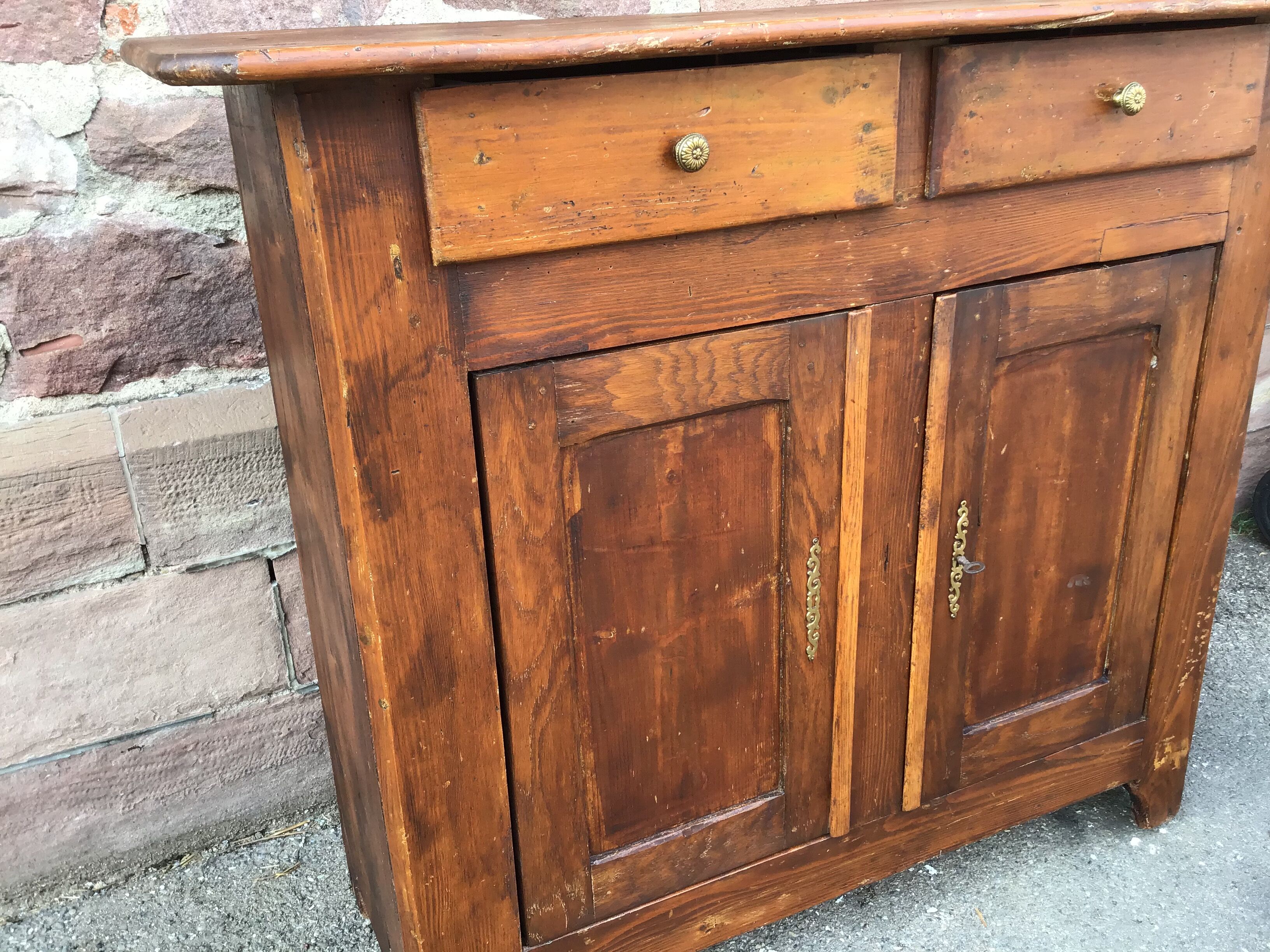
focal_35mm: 31
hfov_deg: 58.4
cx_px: 635
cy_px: 476
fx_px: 1137
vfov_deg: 45.4
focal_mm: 3.3
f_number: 2.4
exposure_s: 1/100
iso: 40
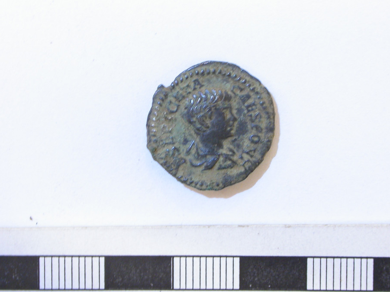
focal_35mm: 90
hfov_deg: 21.8
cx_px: 219
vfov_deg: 16.4
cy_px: 124
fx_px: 1014
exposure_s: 1/4.3
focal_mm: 15.8
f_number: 3.4
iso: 100
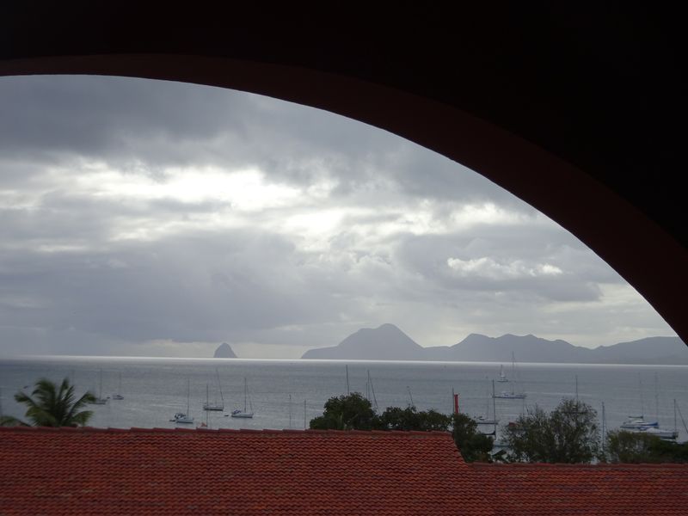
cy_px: 258
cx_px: 344
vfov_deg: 21.6
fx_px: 1352
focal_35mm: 68
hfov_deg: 28.6
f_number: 4.5
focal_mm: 11.66
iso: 80
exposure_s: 1/640
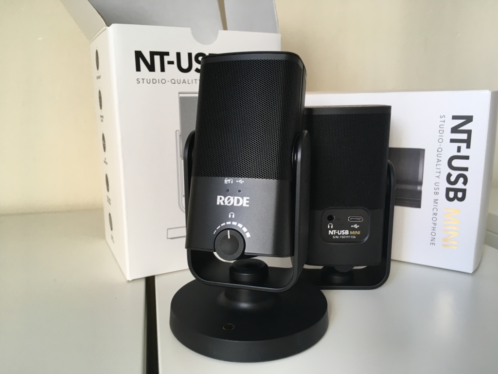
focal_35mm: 29
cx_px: 249
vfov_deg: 48.2
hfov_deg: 61.7
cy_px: 187
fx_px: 417
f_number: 2.2
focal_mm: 4.15
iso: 25
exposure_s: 1/33
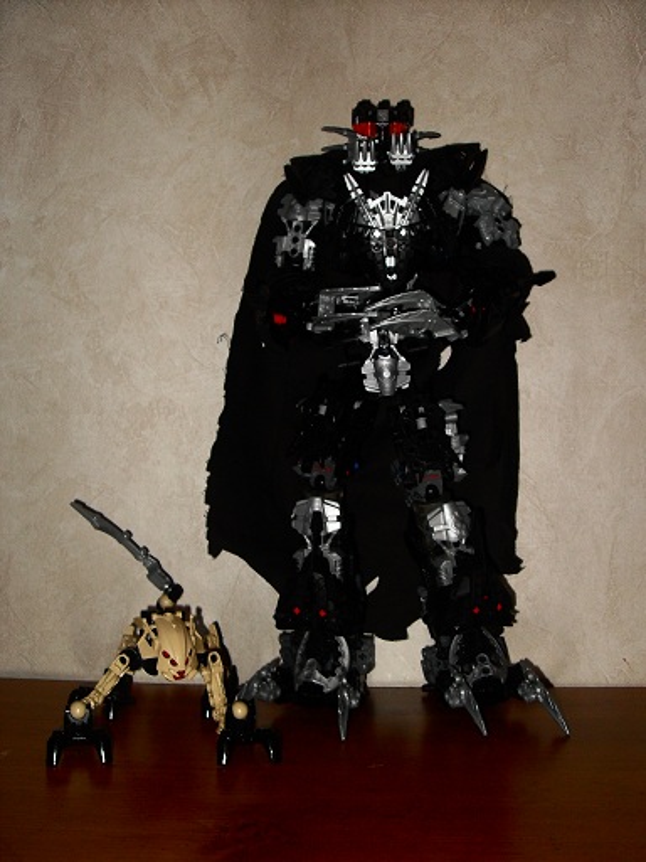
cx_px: 323
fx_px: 921
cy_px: 431
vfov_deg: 50.1
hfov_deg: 38.7
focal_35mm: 37
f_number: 2.8
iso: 100
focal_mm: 6.3
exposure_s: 1/45
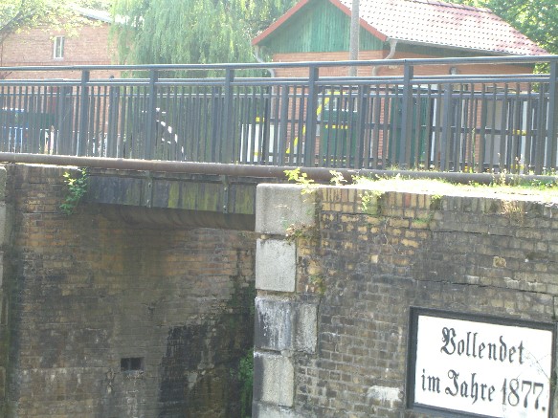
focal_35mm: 114
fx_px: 1837
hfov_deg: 17.3
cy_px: 209
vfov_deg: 13.0
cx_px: 279
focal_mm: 23.7
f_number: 5.1
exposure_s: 1/80
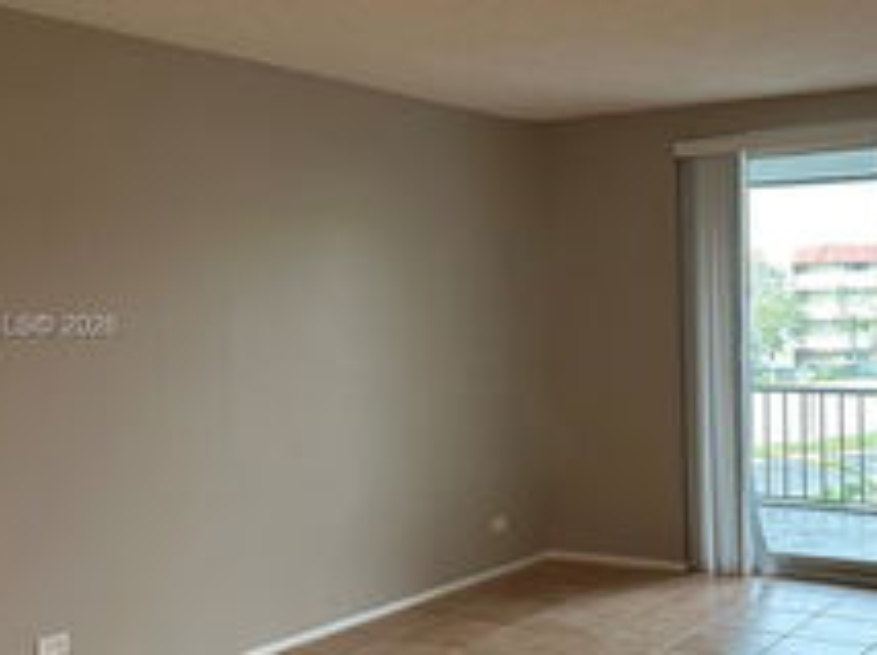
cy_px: 328
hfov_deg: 38.7
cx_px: 654
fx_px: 1215
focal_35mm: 48
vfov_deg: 30.2
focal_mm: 6.86
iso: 125
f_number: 1.78
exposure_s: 1/120
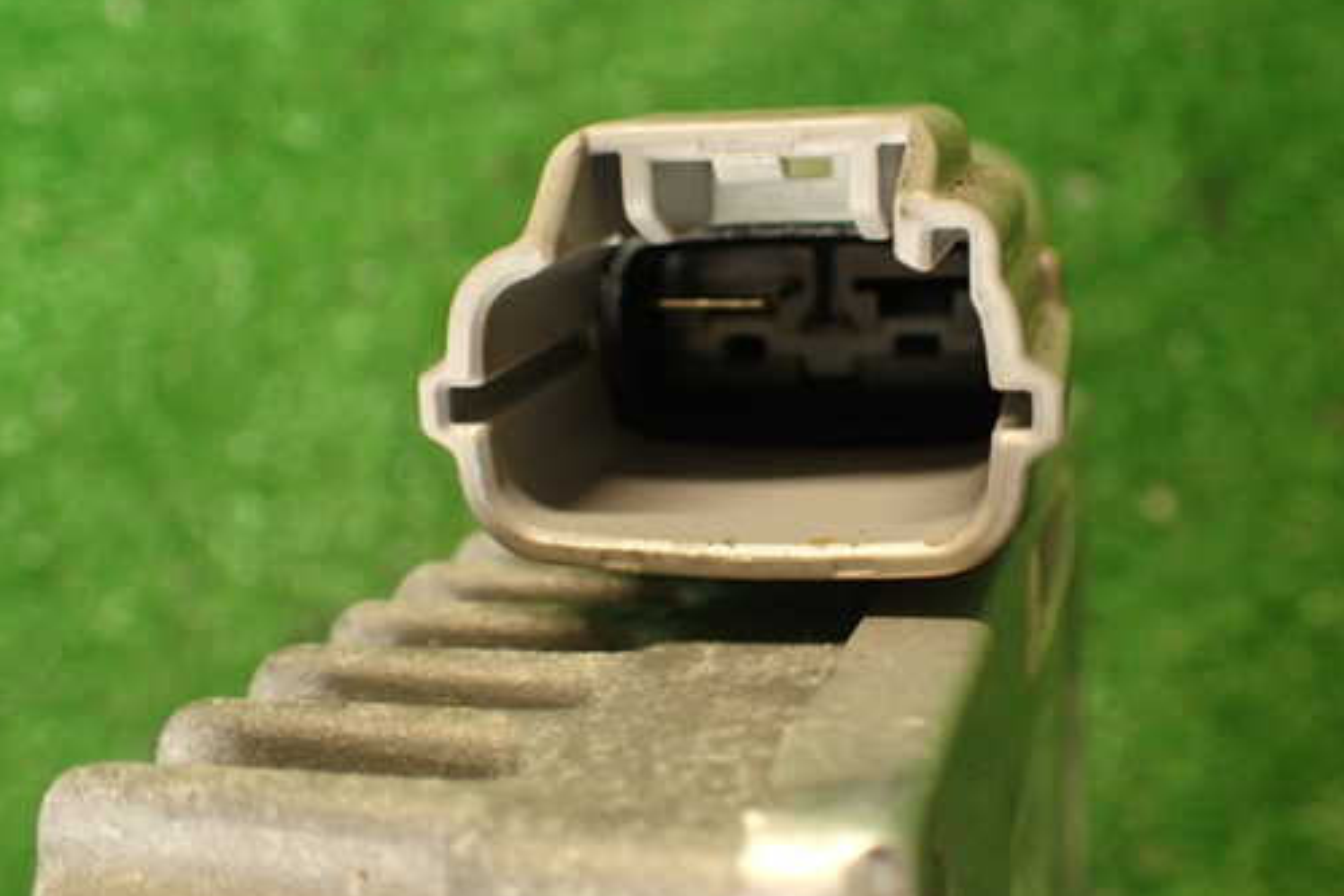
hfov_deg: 48.2
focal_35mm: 40
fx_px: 1494
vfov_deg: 33.4
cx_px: 784
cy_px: 396
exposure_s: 1/30
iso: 250
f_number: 2.4
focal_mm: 5.79
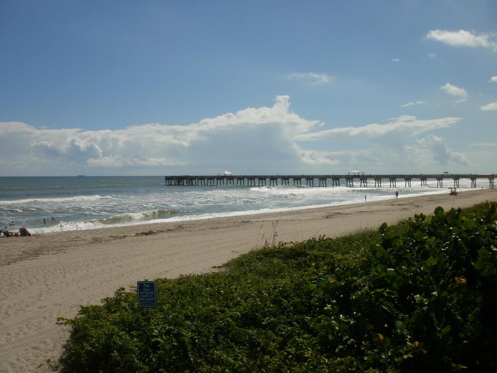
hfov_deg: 51.4
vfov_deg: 39.7
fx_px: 517
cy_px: 186
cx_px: 248
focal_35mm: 36
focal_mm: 6.3
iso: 100
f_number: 5.6
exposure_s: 1/1600
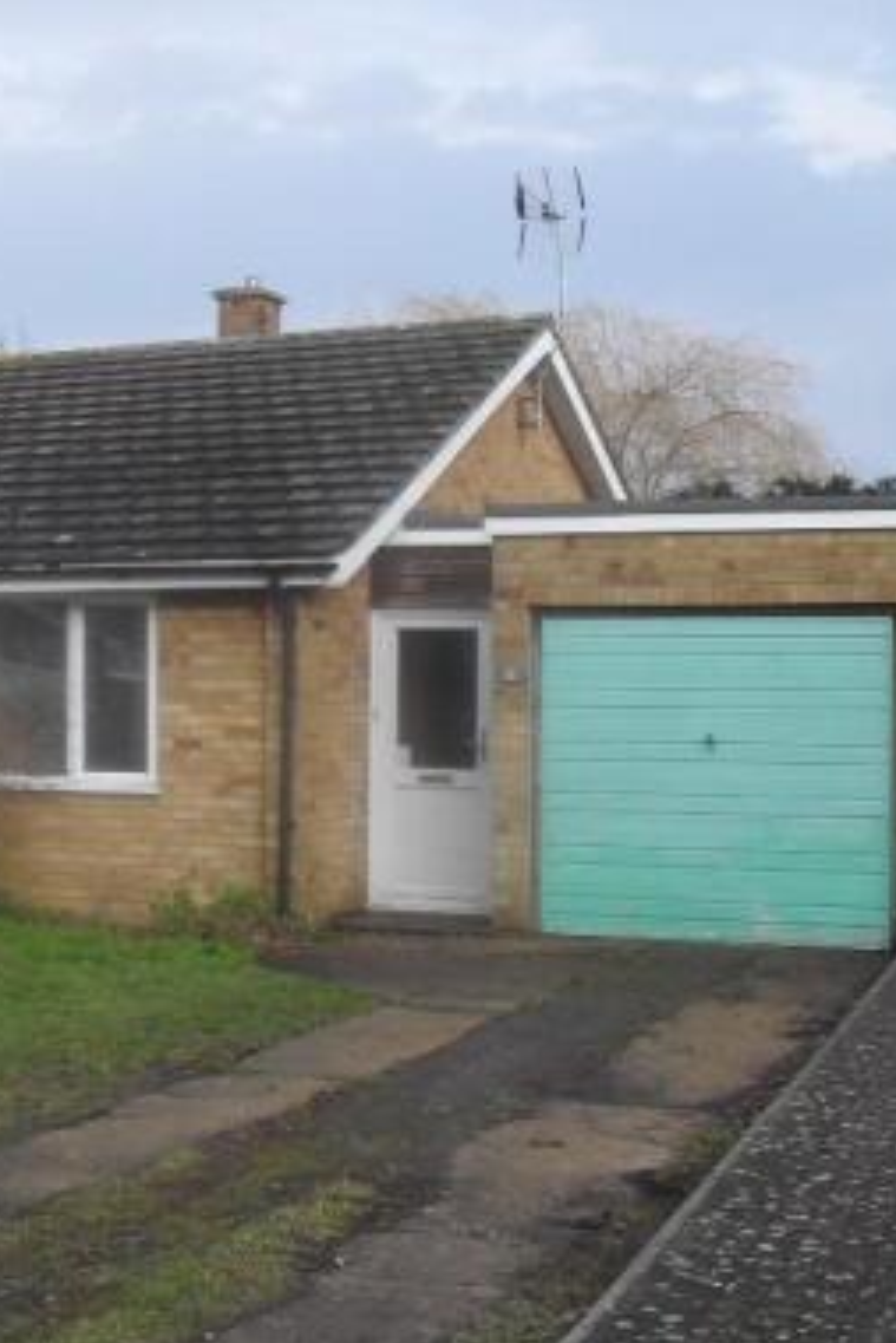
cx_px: 44
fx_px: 2089
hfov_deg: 23.4
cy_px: 657
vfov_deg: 35.6
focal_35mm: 56
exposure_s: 1/125
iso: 100
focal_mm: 6.3
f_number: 8.4
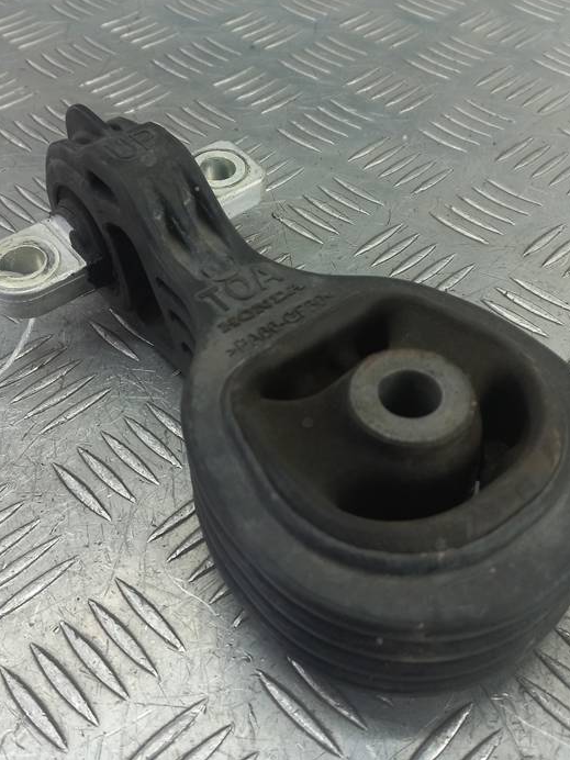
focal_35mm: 37
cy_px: 358
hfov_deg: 38.7
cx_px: 278
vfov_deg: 50.1
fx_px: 812
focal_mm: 4.6
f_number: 1.8
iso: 80
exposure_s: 1/50
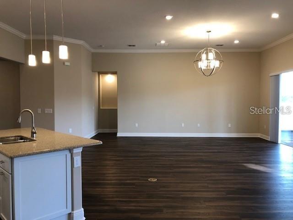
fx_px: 237
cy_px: 110
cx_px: 146
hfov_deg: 63.4
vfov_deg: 49.7
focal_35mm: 28
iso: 40
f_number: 1.8
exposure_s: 1/30
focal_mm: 3.99
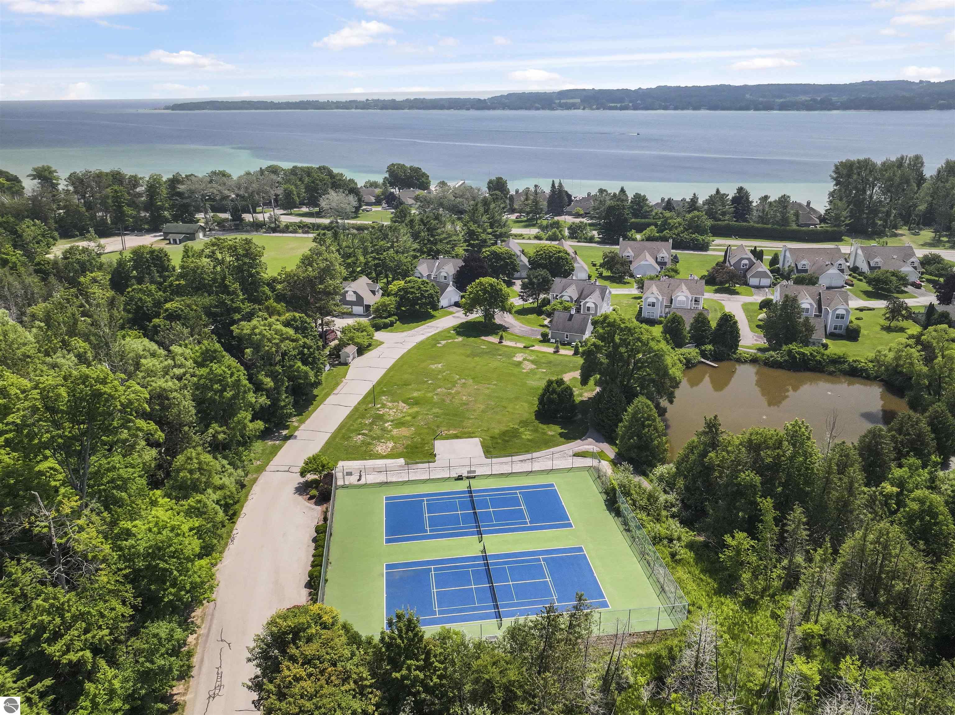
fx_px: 662
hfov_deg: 71.6
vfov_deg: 56.8
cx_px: 478
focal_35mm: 24
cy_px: 358
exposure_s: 1/80
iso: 800
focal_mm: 12.29
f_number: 3.5
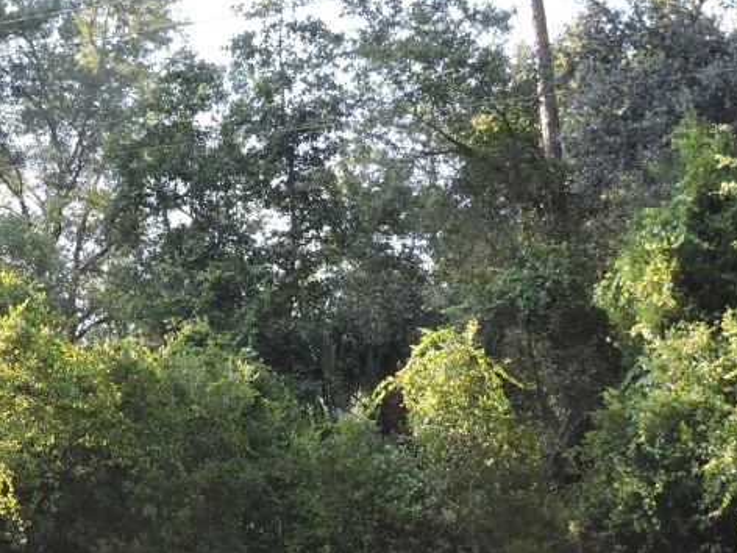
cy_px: 308
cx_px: 147
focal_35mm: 76
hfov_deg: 25.2
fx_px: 1618
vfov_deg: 19.4
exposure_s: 1/100
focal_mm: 6.2
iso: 100
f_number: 3.3
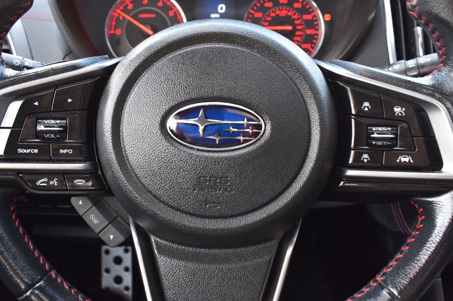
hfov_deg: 53.2
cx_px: 225
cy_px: 161
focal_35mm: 36
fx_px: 453
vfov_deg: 36.8
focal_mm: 22
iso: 500
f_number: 6.3
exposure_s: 1/15
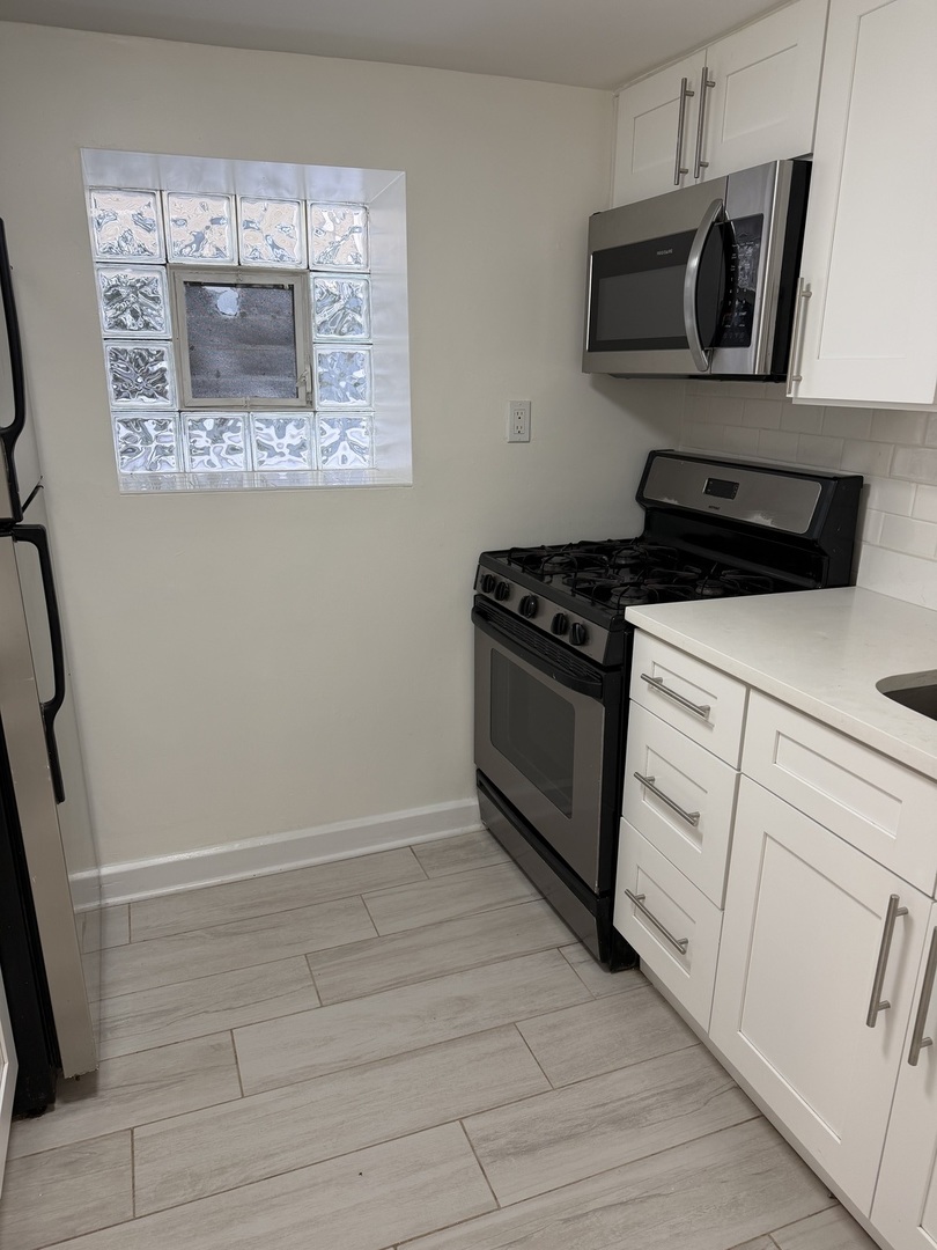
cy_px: 625
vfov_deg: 71.6
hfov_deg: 56.8
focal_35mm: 24
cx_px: 468
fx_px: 866
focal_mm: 6.76
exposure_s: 1/120
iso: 125
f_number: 1.78
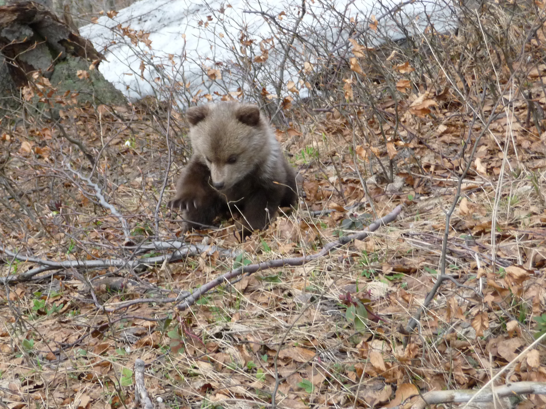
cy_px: 204
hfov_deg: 13.0
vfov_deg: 9.8
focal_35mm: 152
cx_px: 273
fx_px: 2398
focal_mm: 19.1
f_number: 4.7
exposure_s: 1/100
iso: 250
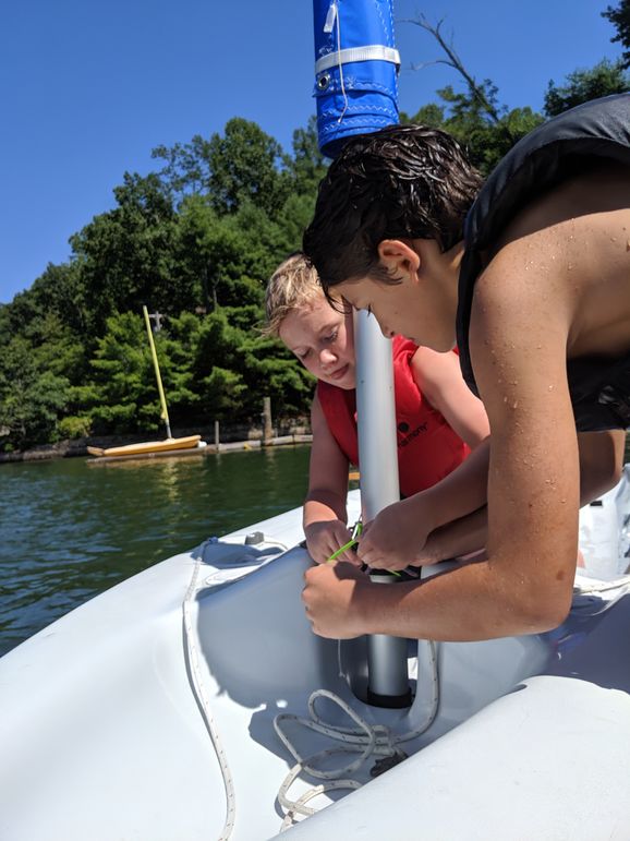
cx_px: 315
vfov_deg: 65.3
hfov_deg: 51.3
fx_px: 655
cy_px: 420
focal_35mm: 27
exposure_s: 1/4695
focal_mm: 4.44
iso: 74
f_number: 1.8
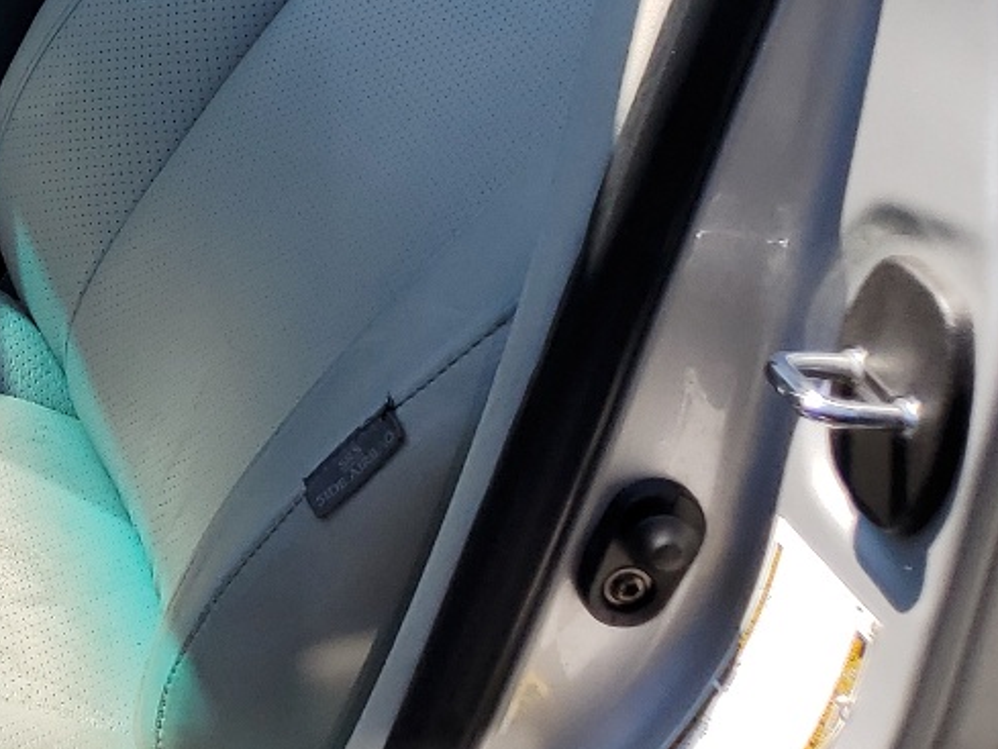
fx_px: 2451
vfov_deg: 16.9
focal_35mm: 85
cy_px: -37
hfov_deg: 19.4
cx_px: -584
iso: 50
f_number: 1.5
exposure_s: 1/1250
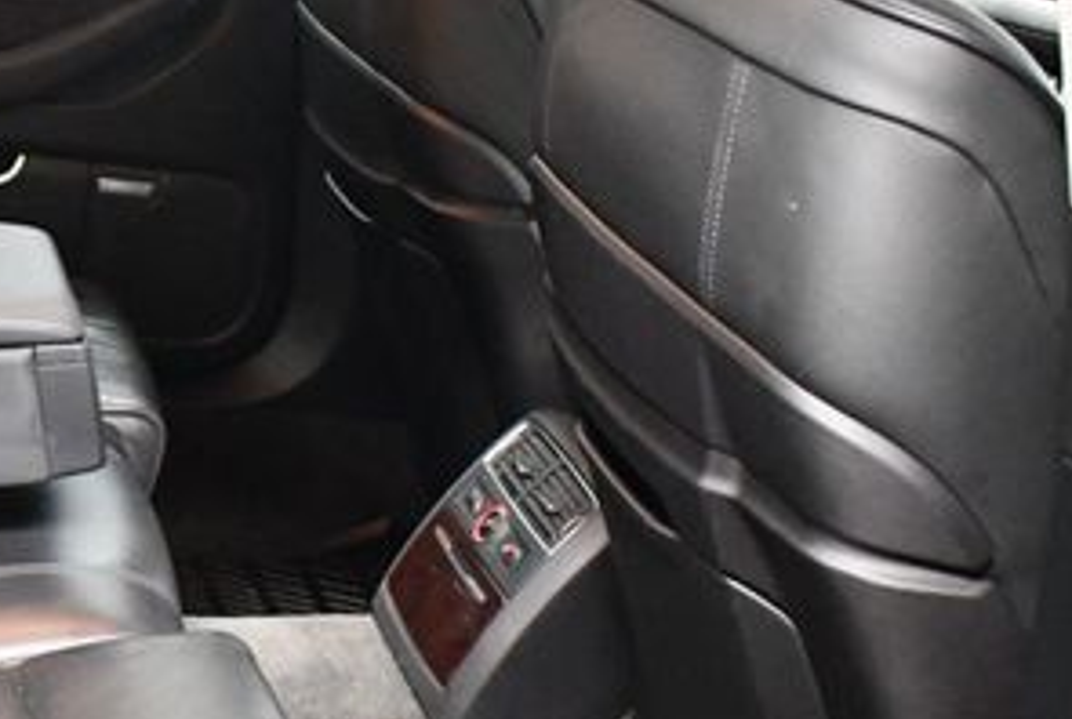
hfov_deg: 24.5
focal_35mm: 78
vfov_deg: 17.5
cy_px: 476
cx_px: -58
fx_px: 2327
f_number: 3.5
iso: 6400
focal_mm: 18
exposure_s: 1/60
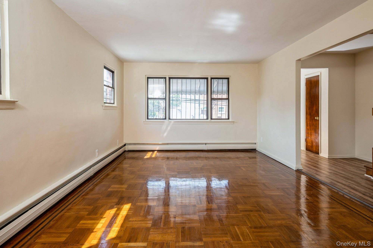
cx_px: 186
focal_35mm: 20
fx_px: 212
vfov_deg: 60.6
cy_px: 124
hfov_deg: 82.6
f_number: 11
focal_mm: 20.5
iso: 200
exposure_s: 1/15
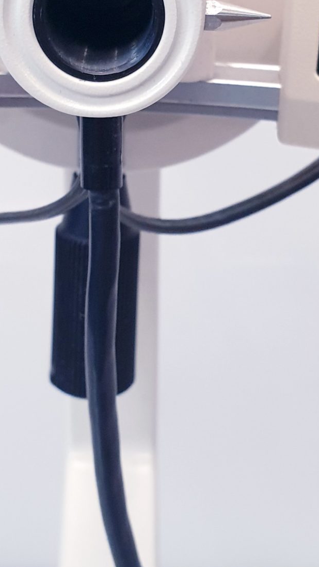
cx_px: 107
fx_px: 993
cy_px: 161
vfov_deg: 31.5
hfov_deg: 18.2
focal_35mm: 66
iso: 200
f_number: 2.4
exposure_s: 1/50
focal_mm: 4.3
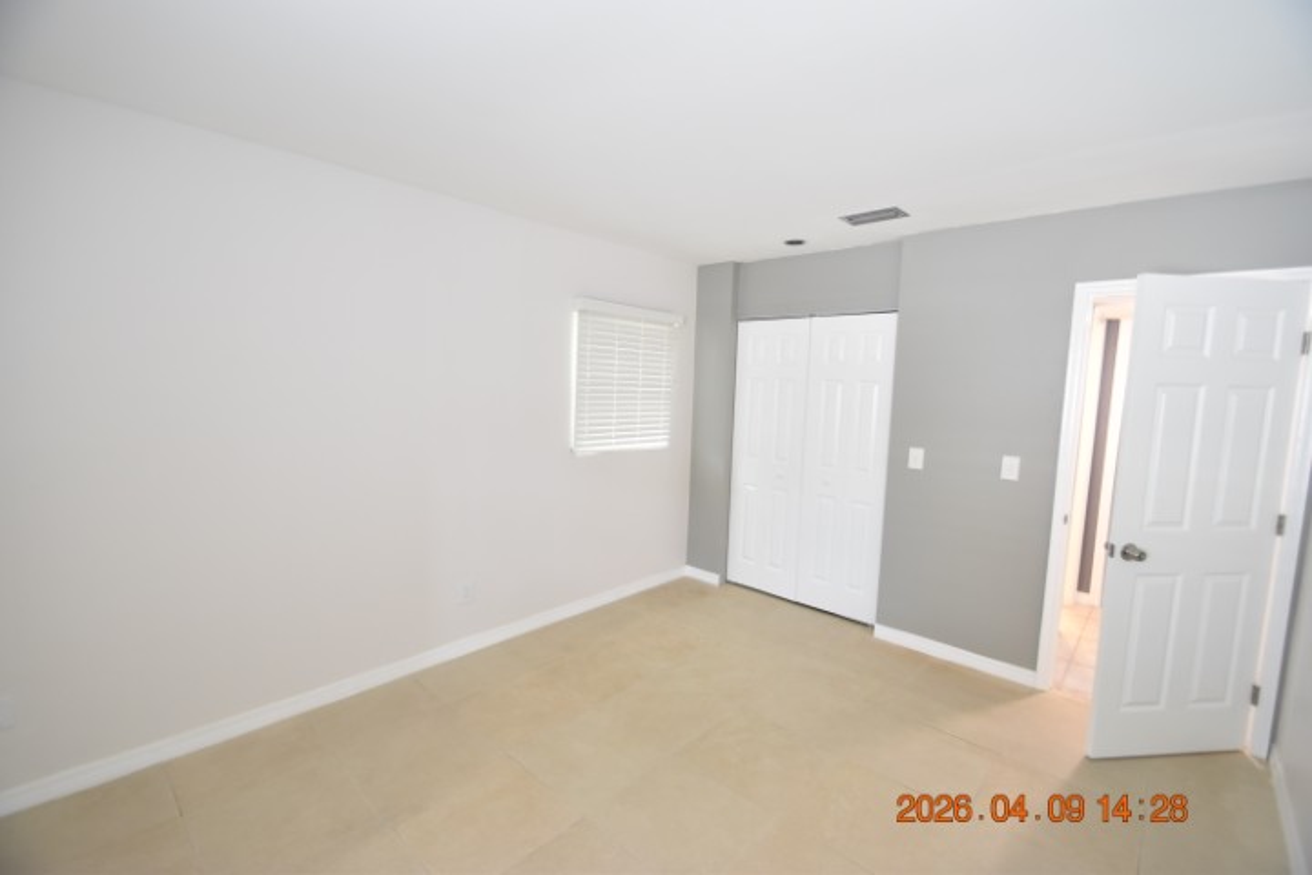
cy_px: 438
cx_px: 656
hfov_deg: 100.4
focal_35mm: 15
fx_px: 547
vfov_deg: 77.3
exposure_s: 1/30
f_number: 3.5
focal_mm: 10
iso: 800
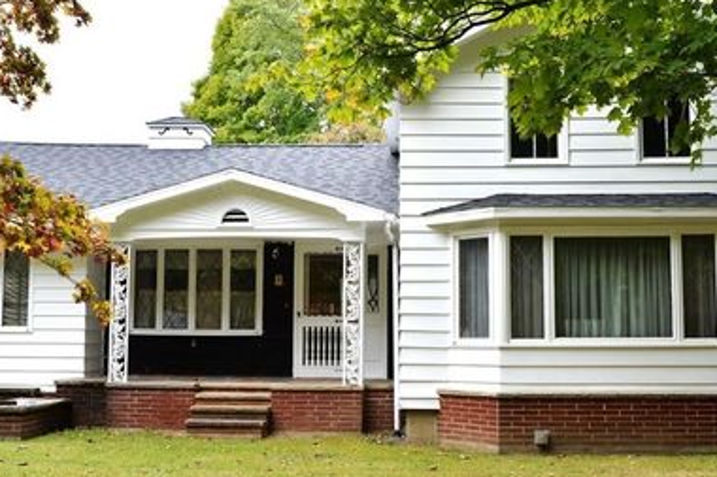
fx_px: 916
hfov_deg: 42.7
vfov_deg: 29.2
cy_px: 238
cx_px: 375
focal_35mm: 46
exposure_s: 1/400
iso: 800
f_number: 10
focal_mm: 35
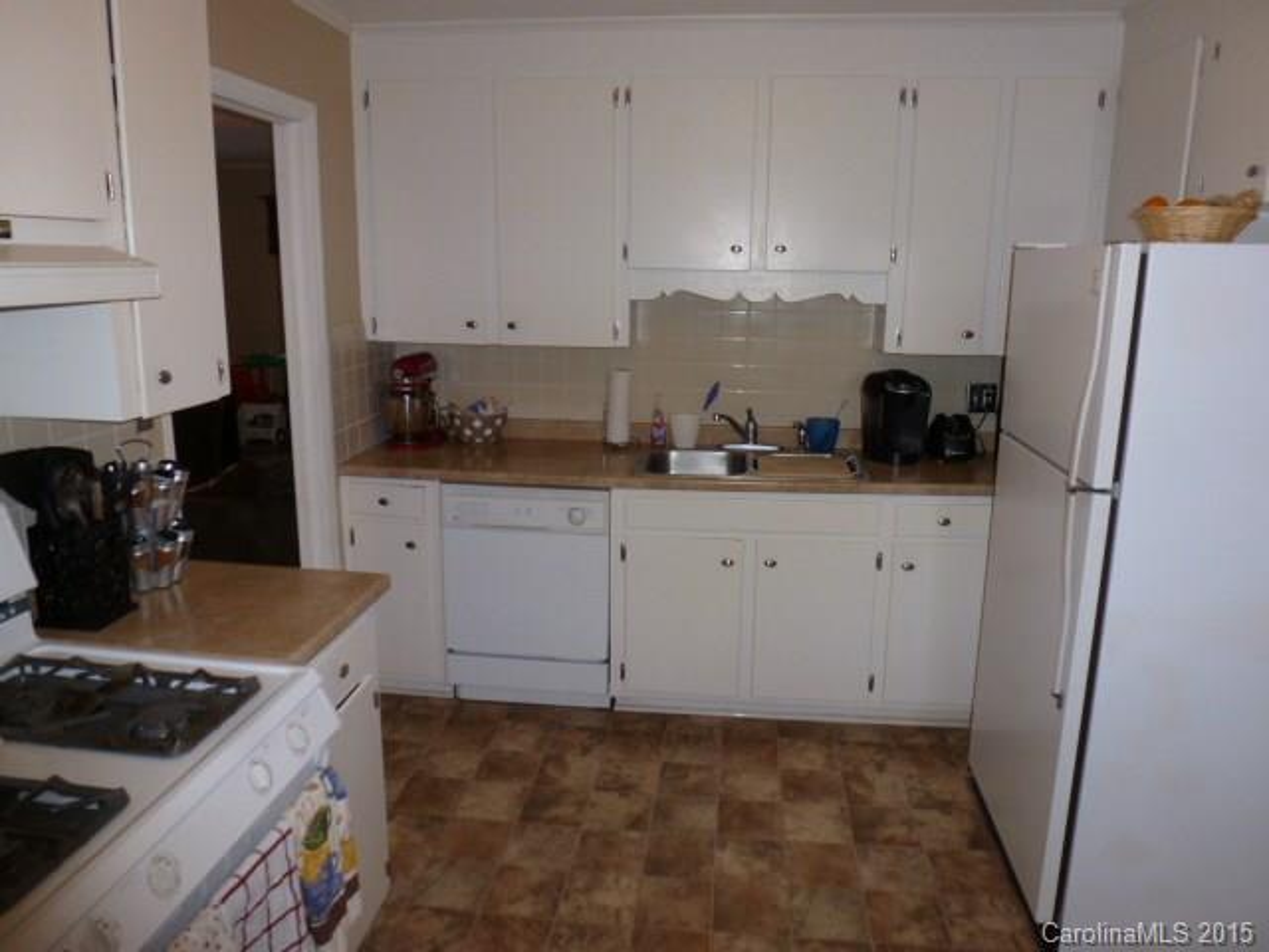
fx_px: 880
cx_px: 634
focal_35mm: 24
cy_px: 476
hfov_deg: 71.6
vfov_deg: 56.8
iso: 160
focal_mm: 4.3
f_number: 3.3
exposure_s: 1/60
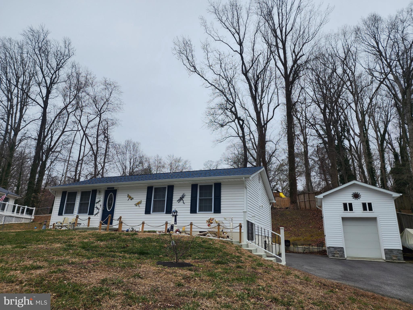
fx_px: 274
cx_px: 206
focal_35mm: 23
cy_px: 155
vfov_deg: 58.9
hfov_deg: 73.9
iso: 12
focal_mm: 6.4
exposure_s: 1/692
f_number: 1.8
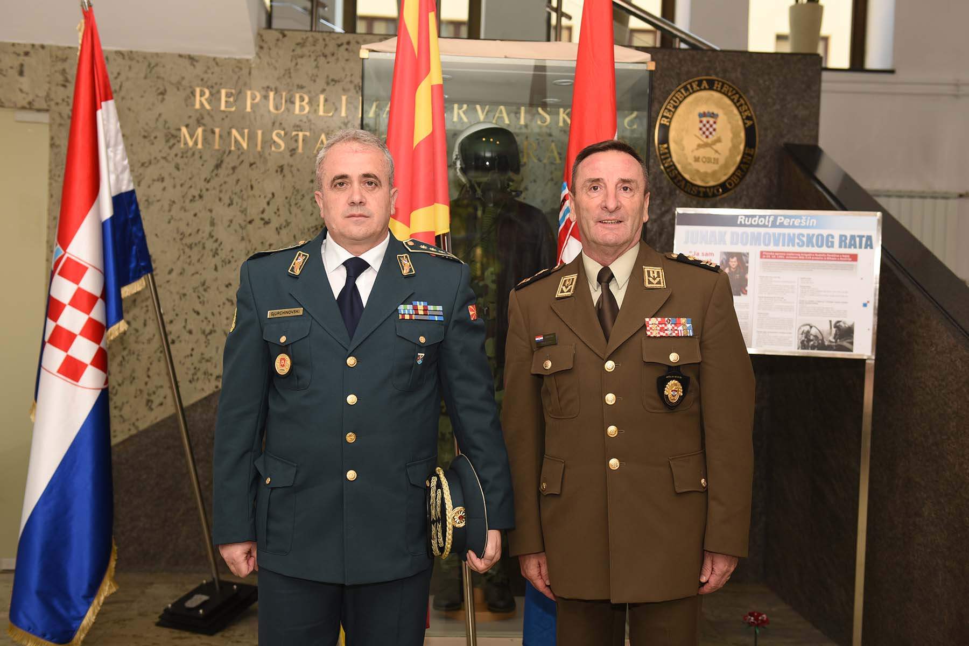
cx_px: 484
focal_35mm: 40
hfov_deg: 48.5
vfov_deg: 33.4
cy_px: 323
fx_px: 1077
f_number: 2.8
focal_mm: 40
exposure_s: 1/200
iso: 200
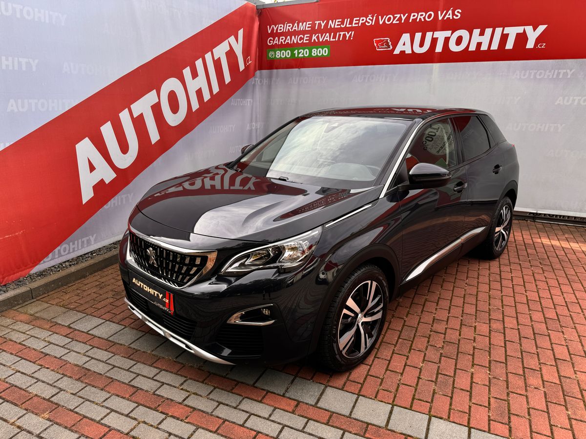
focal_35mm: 24
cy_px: 220
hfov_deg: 71.6
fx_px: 406
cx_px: 293
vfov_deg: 56.8
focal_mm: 6.76
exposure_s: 1/1285
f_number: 1.78
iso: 80
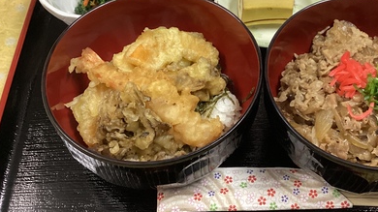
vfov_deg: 22.8
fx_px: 521
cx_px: 246
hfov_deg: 39.5
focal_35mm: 52
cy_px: 51
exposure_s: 1/50
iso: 250
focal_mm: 3.3
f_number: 2.4
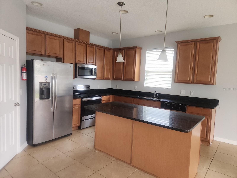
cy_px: 89
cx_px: 118
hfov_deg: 73.9
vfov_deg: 58.9
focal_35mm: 23
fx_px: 157
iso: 125
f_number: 1.8
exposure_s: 1/60
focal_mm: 5.4
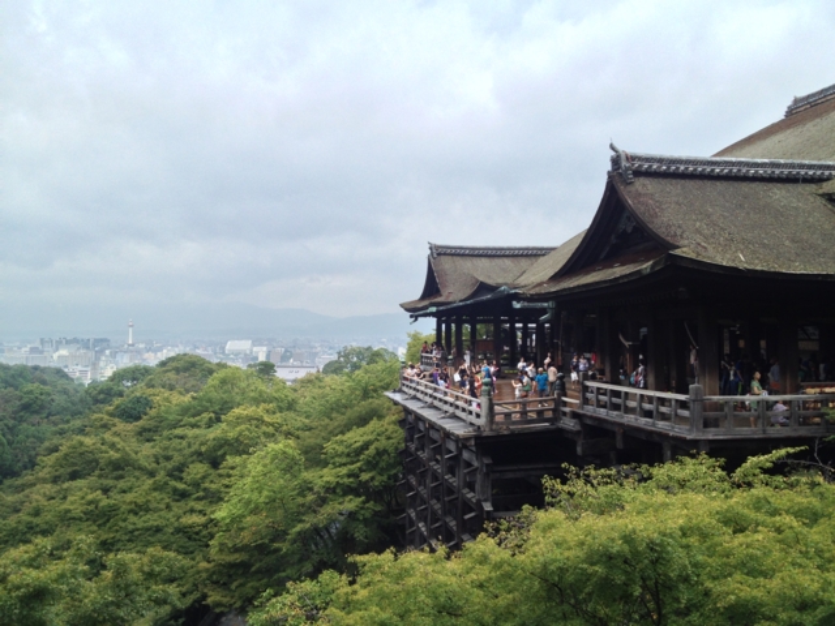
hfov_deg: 52.6
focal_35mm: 35
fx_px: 844
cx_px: 418
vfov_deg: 40.7
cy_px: 313
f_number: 2.4
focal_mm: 4.28
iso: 50
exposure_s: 1/263
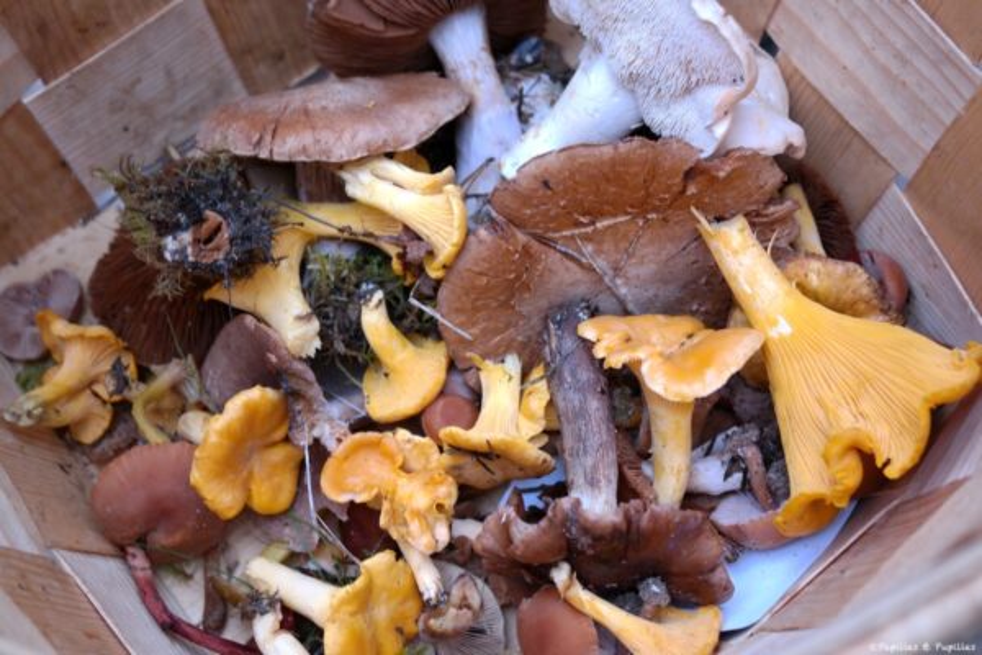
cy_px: 328
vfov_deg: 27.5
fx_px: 1337
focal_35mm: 49
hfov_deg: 40.3
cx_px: 491
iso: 400
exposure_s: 1/60
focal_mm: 32
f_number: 4.5
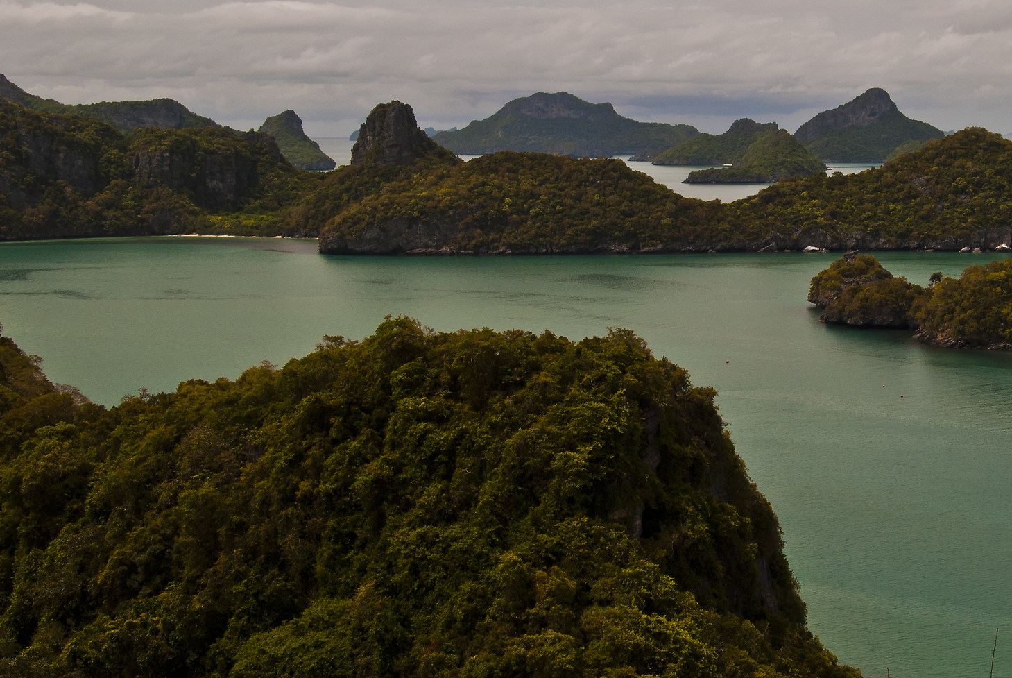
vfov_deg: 18.4
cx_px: 744
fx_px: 2083
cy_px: 247
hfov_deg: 27.0
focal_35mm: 74
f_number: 9
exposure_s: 1/400
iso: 100
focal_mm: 30
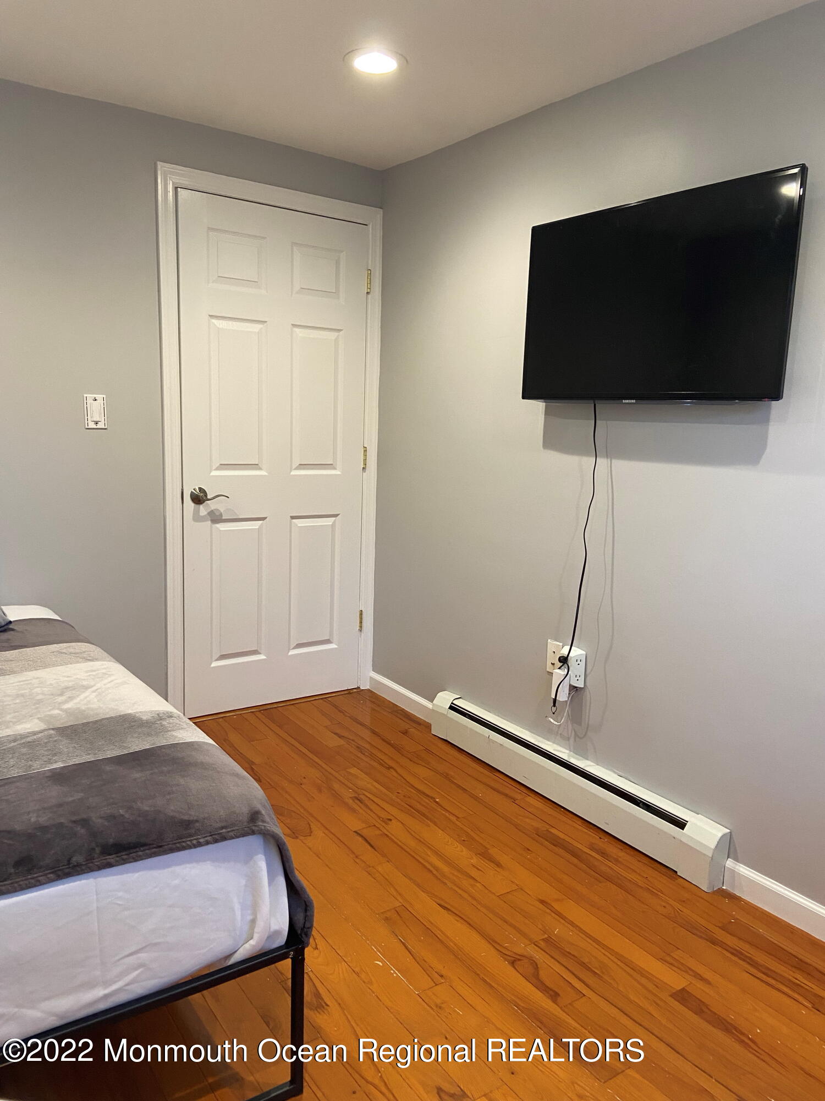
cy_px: 550
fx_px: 826
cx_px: 412
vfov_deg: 67.3
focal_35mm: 26
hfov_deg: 53.1
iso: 160
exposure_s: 1/60
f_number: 1.8
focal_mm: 4.25
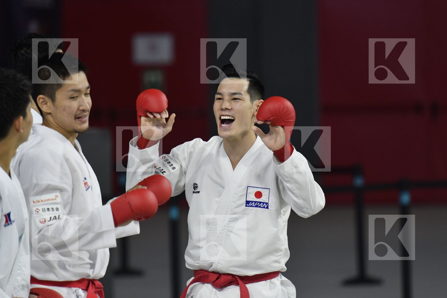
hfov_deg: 4.9
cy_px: 149
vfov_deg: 3.3
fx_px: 5212
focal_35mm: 420
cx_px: 224
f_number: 4
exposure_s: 1/320
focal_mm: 280
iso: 1250
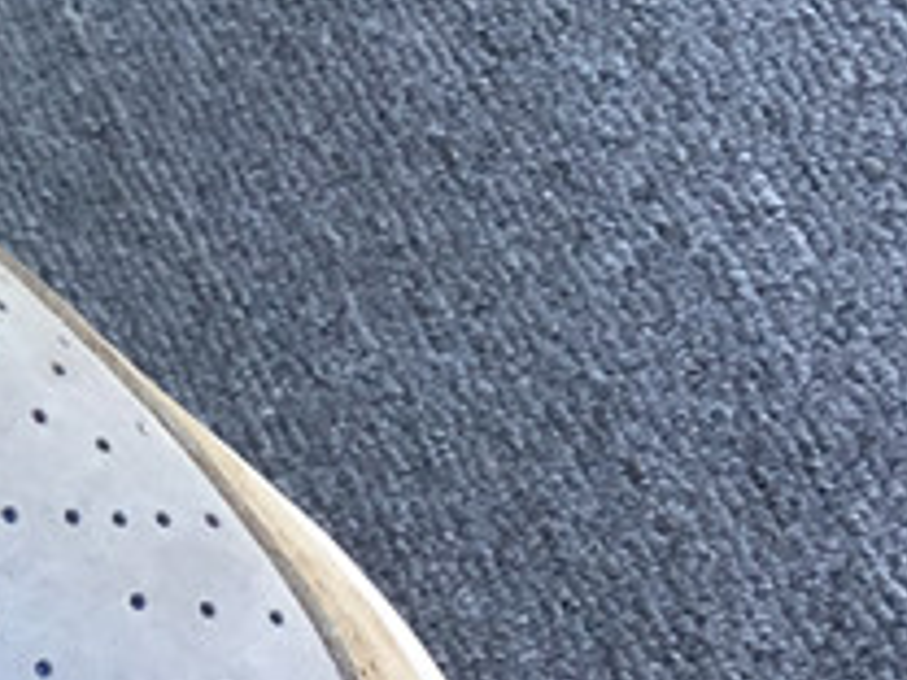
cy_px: 129
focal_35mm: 134
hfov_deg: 13.7
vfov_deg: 11.0
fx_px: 3511
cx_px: -536
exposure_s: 1/100
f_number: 2.4
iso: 25
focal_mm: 3.3
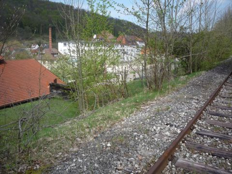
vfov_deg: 44.2
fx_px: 214
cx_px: 116
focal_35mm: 32
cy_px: 87
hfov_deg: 56.8
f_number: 4.5
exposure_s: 1/400
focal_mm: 5.2
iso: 100
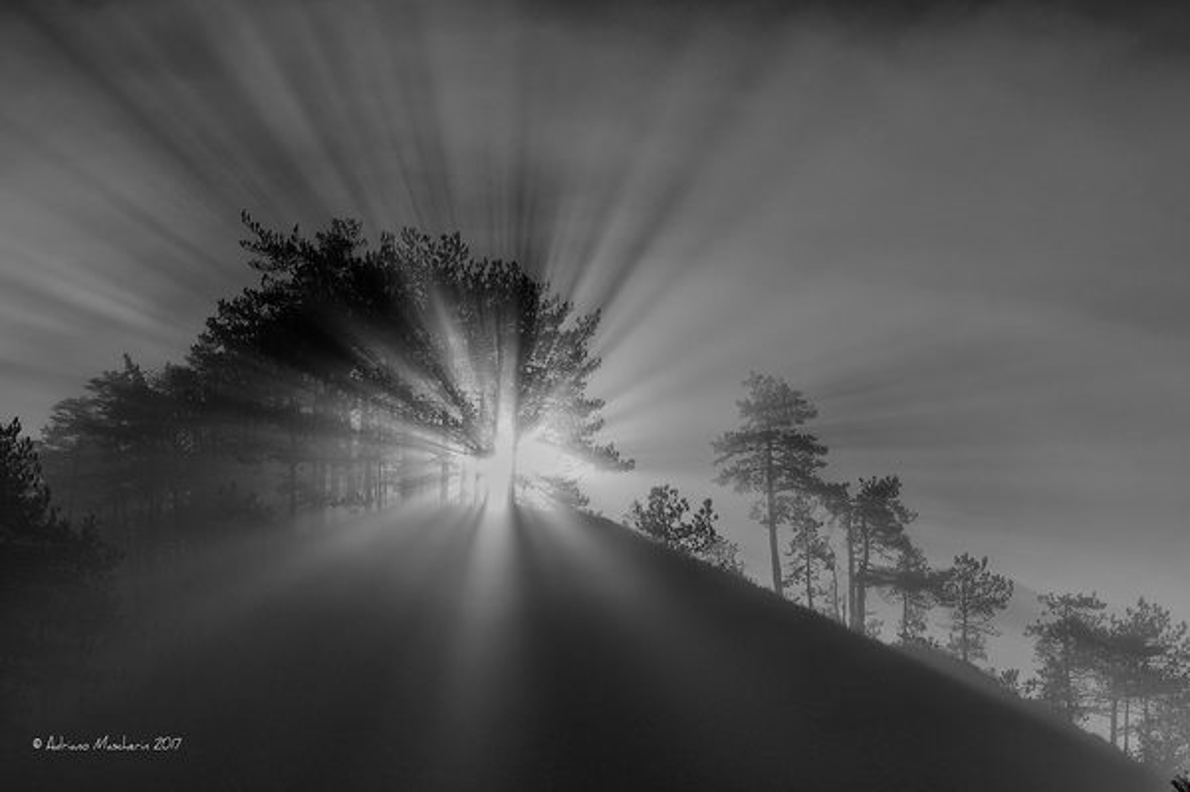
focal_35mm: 55
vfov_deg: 24.6
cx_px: 595
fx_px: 1817
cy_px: 396
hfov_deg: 36.3
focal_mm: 55
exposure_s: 1/2000
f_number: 9
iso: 100
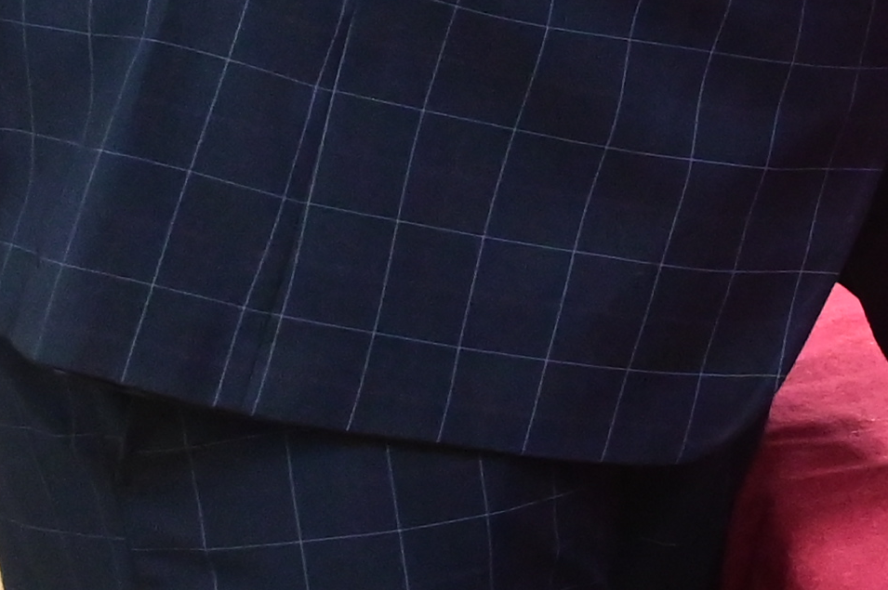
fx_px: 5229
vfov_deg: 6.3
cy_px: -618
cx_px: 2644
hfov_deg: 8.3
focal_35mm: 212
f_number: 4.5
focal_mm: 33.5
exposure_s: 1/125
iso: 5000
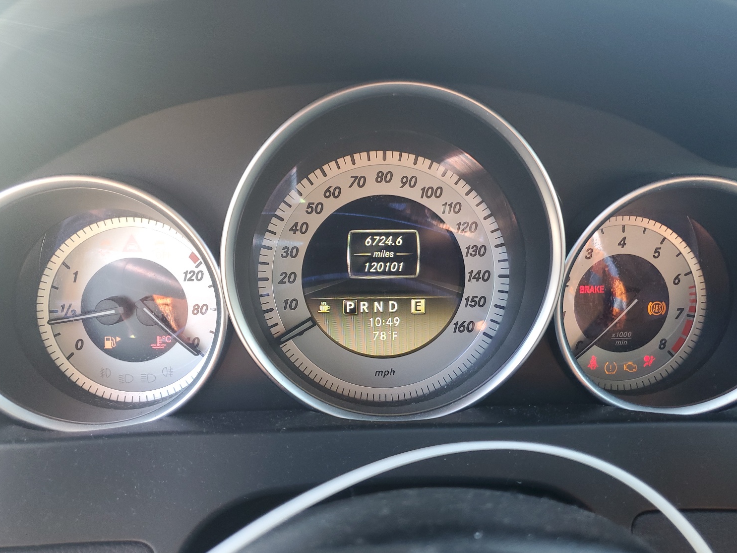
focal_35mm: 28
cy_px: 295
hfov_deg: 63.4
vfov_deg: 49.7
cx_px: 382
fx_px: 596
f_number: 1.5
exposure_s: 1/100
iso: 78
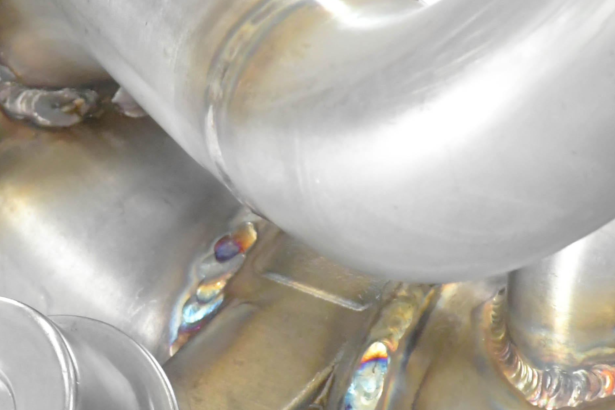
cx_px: 140
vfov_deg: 2.2
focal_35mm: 623
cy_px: 212
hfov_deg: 3.3
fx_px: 10641
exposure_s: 1/160
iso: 4000
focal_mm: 140
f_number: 10
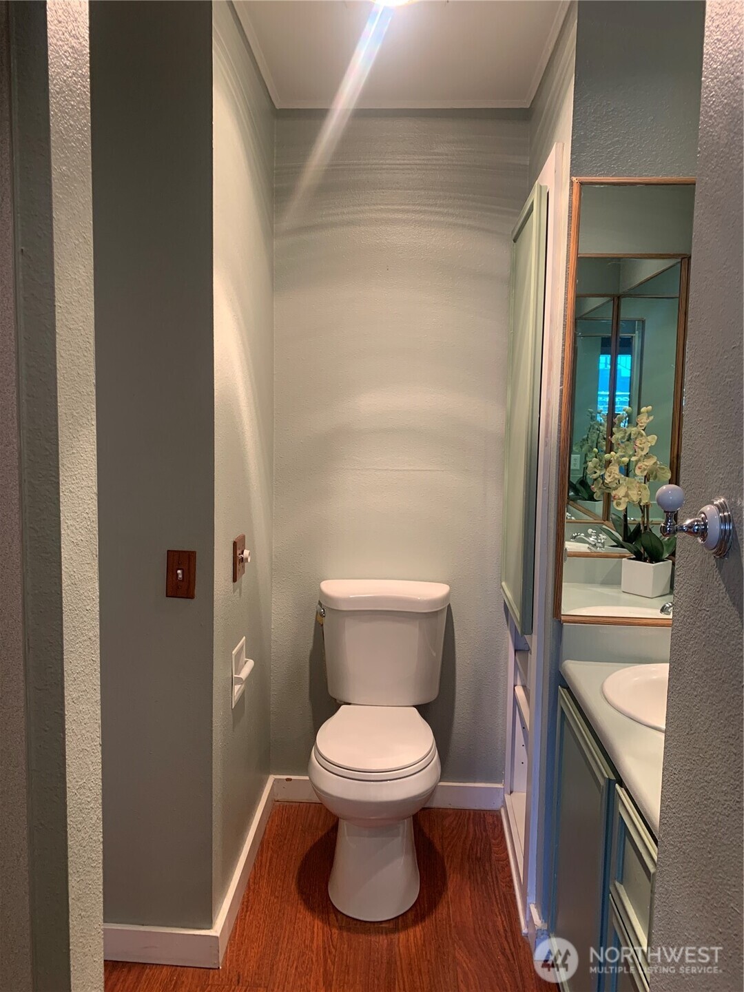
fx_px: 745
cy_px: 496
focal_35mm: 26
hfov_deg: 53.1
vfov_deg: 67.3
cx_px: 372
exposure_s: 1/60
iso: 125
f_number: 1.8
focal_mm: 4.25
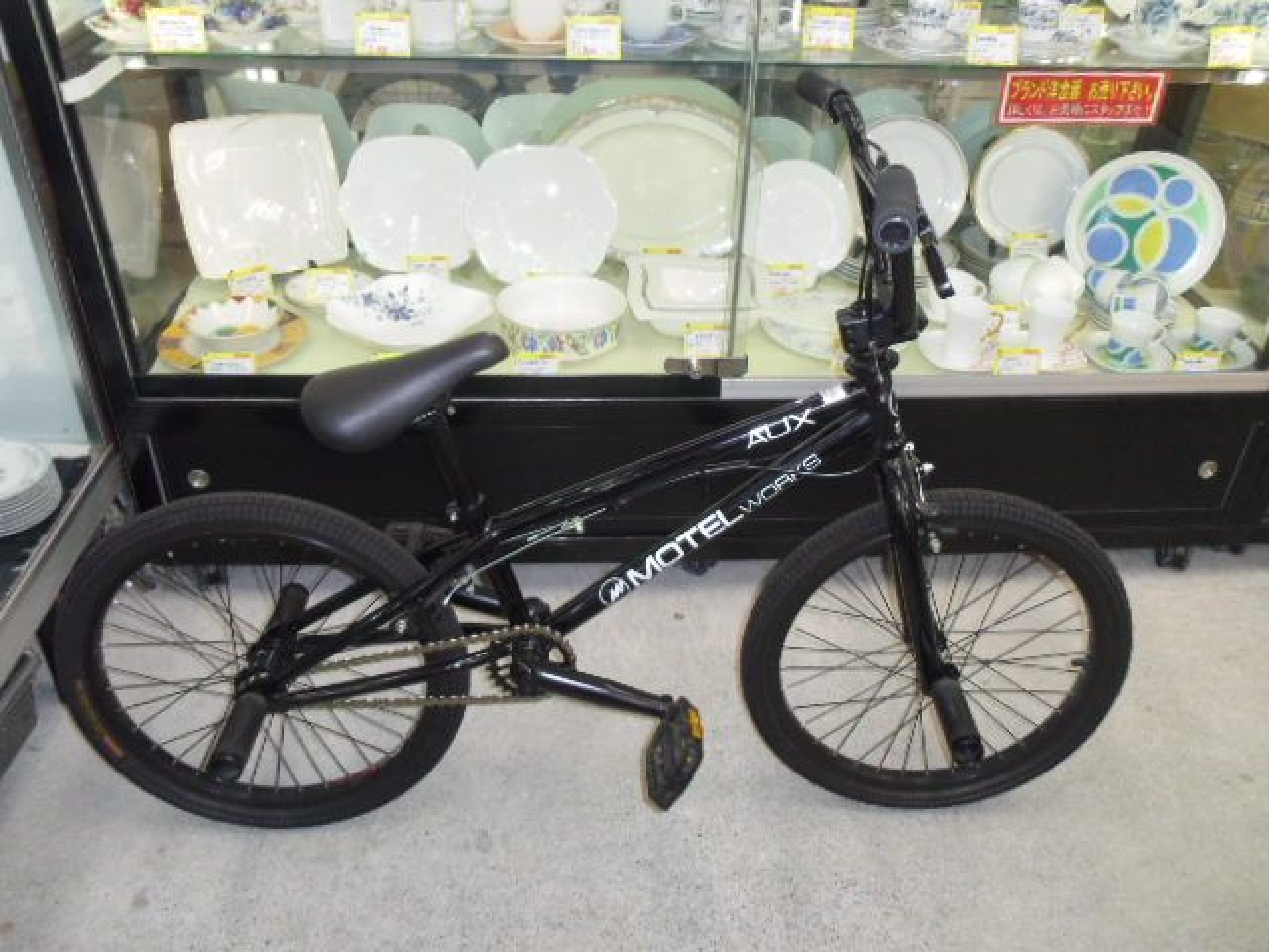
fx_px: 1026
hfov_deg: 63.4
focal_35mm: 28
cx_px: 634
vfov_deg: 49.7
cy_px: 476
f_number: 3.9
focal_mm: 5.1
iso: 200
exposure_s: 1/45
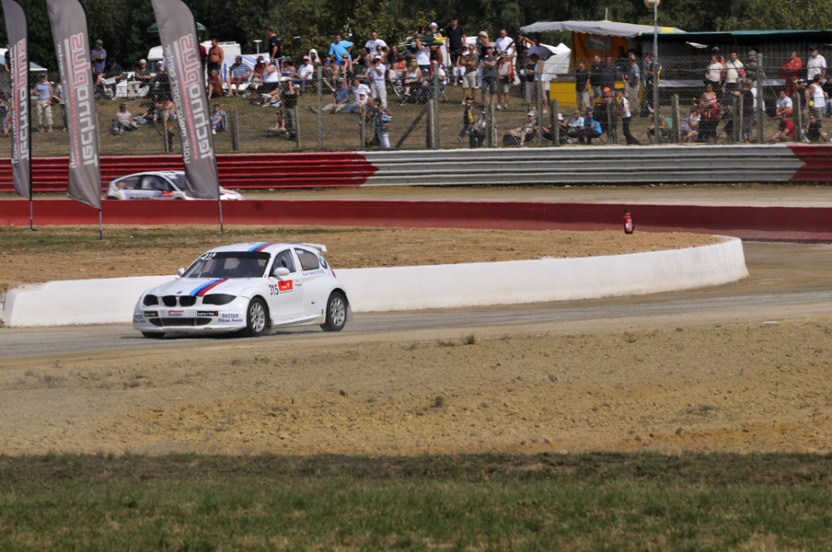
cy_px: 276
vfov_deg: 3.0
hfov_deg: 4.6
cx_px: 416
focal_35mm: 450
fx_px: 10386
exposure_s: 1/500
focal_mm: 300
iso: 200
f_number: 11
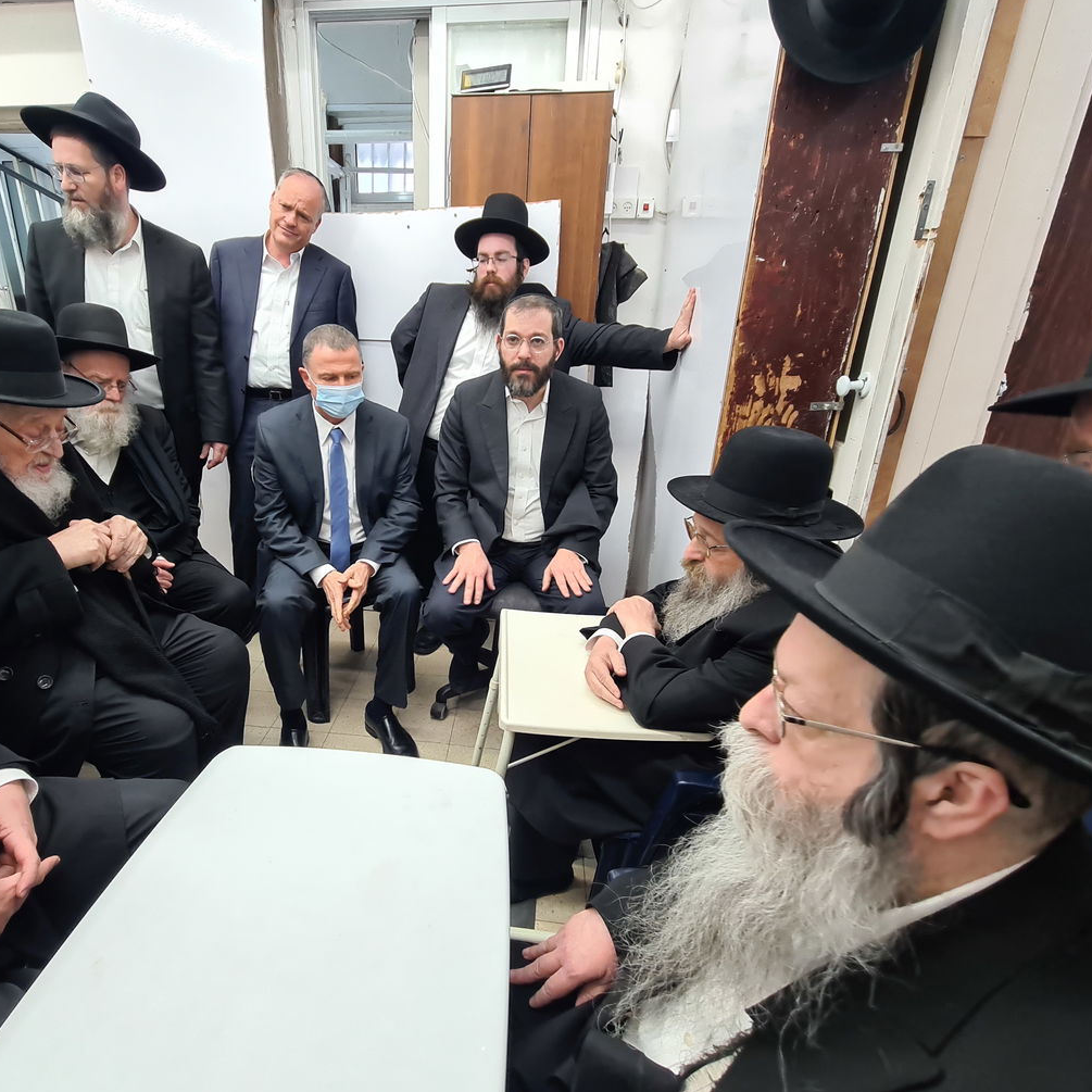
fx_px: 571
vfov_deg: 87.4
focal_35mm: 16
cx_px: 450
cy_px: 565
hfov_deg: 86.6
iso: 100
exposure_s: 1/100
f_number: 2.2
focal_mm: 2.22
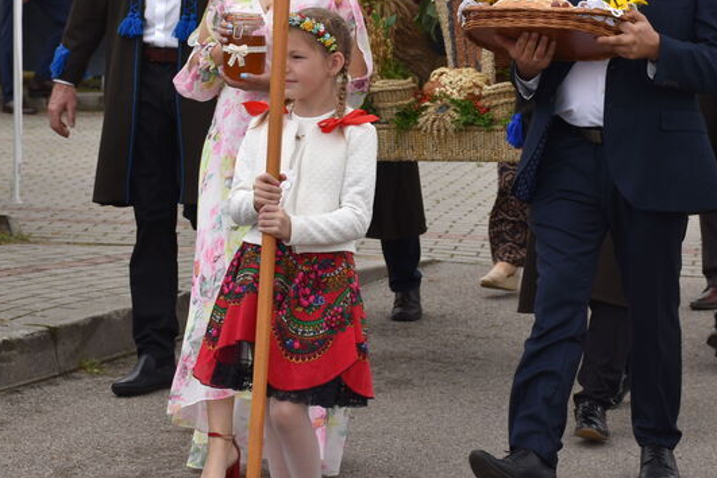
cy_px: 24
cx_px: 375
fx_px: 3226
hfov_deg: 12.7
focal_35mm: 162
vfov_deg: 8.4
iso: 100
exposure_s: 1/200
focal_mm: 56
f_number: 7.1
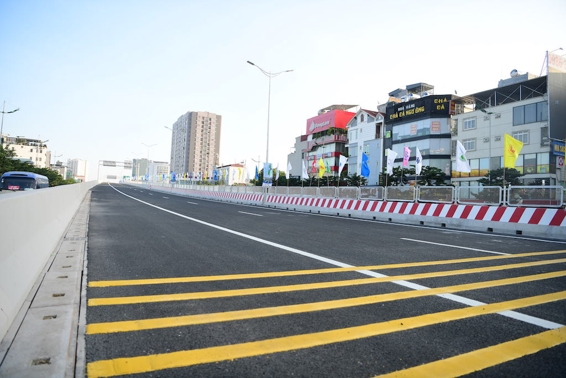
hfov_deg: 73.7
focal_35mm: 24
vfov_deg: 53.1
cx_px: 283
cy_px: 189
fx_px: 377
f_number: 2.8
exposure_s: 1/500
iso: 160
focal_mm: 24
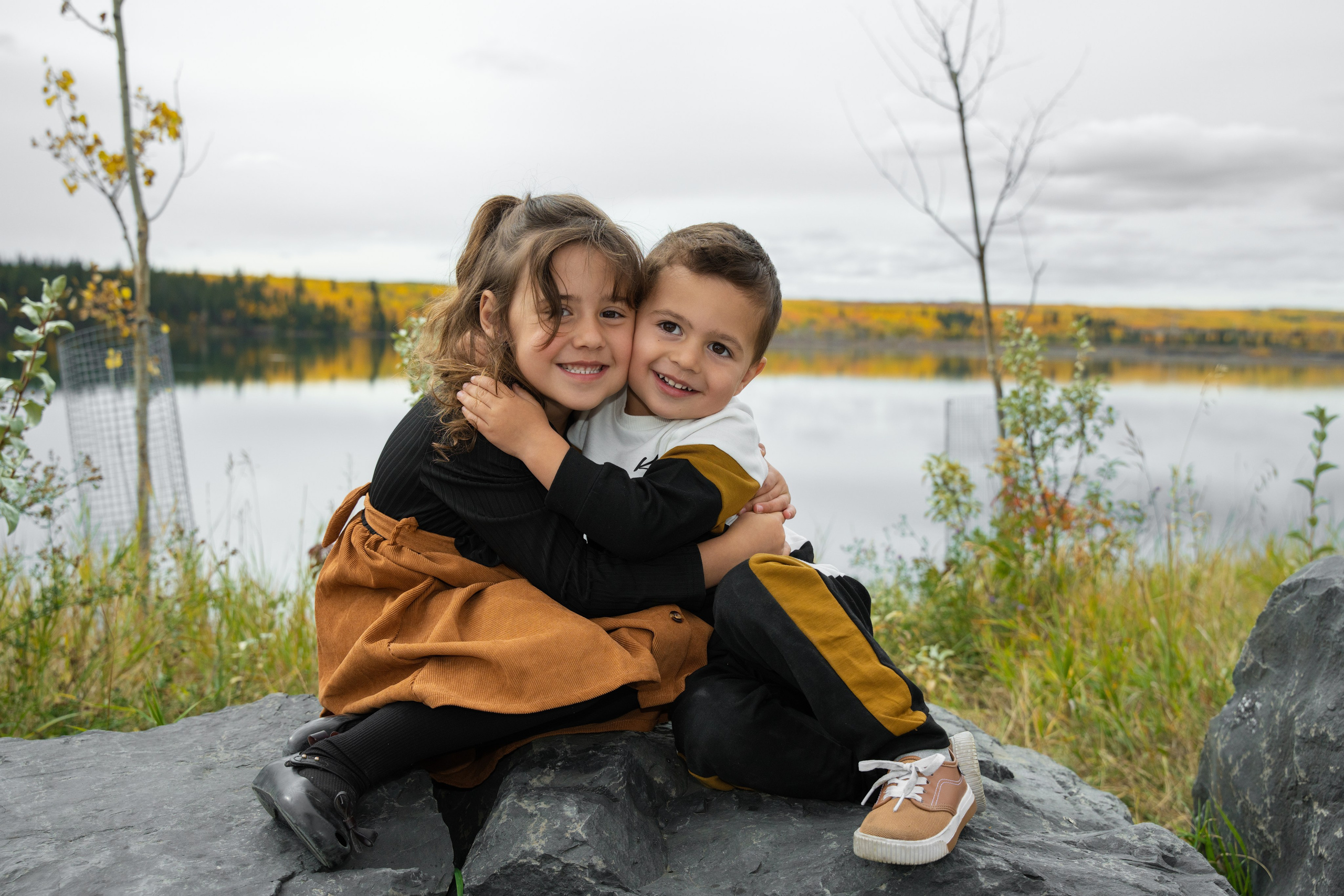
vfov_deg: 35.3
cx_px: 672
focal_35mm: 38
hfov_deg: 51.0
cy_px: 448
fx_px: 1407
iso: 320
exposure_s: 1/1250
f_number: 4.5
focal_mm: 37.7
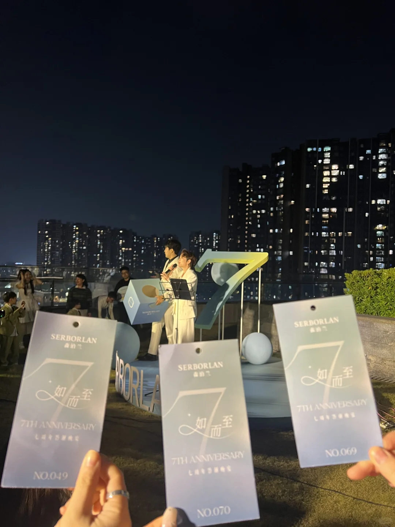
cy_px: 264
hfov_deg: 53.1
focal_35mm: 26
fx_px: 396
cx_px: 198
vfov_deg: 67.3
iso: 200
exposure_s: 1/60
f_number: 1.5
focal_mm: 5.7
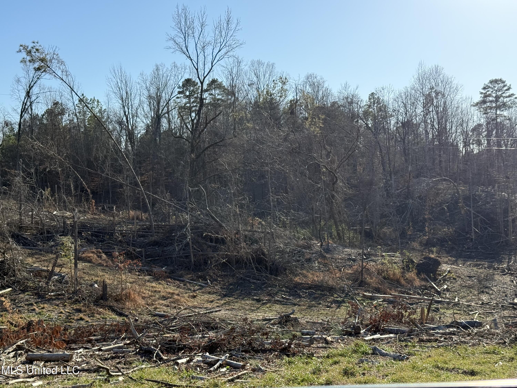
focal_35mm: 48
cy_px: 194
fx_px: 717
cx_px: 258
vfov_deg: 30.3
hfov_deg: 39.7
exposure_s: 1/4329
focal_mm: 6.76
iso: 100
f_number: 1.78
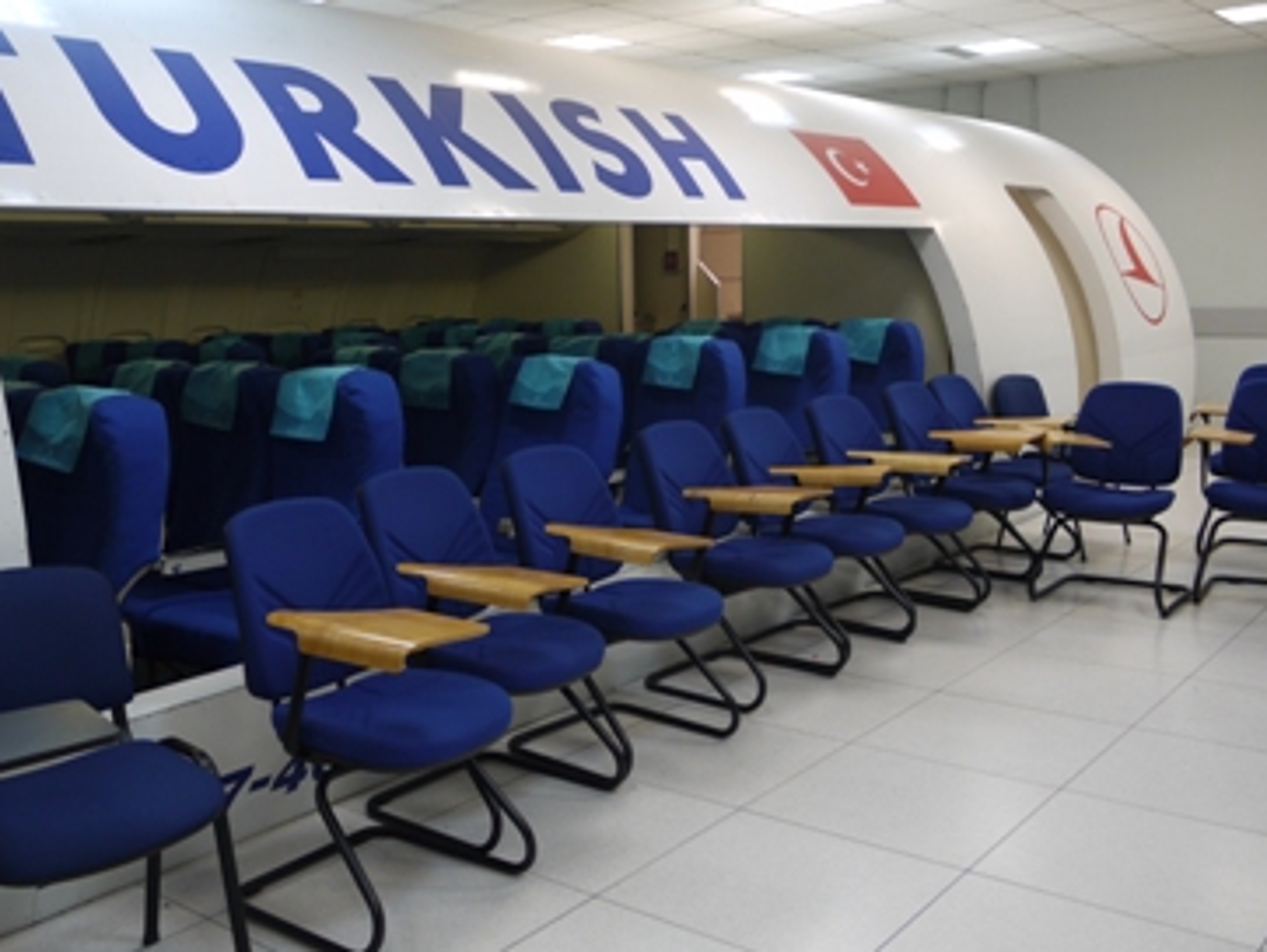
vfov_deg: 41.7
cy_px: 406
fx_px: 1245
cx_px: 525
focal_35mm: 34
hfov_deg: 53.6
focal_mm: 14
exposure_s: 1/30
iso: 160
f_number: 3.5
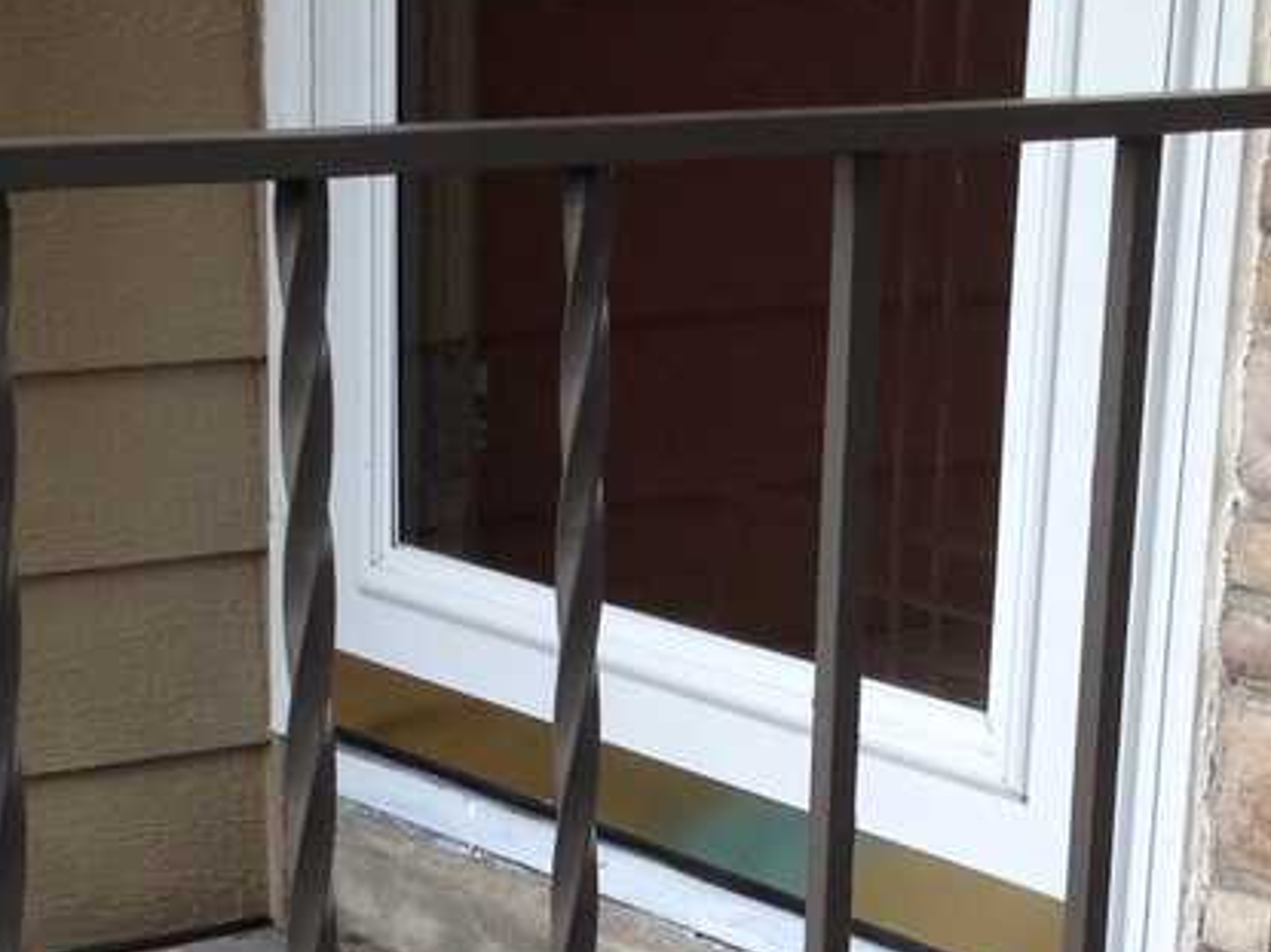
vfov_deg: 13.4
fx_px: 3891
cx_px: 519
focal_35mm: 106
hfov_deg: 18.5
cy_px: 1249
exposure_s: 1/60
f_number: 2.4
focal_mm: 4.12
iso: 50
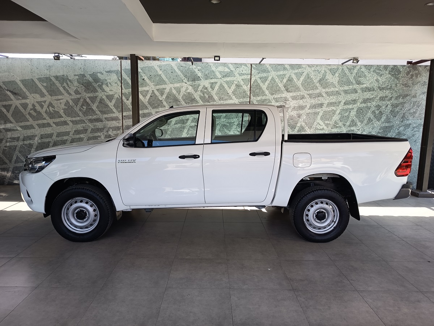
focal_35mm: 24
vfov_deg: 56.8
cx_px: 217
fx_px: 301
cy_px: 163
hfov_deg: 71.6
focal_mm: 5.24
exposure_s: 1/100
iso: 65
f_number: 1.7
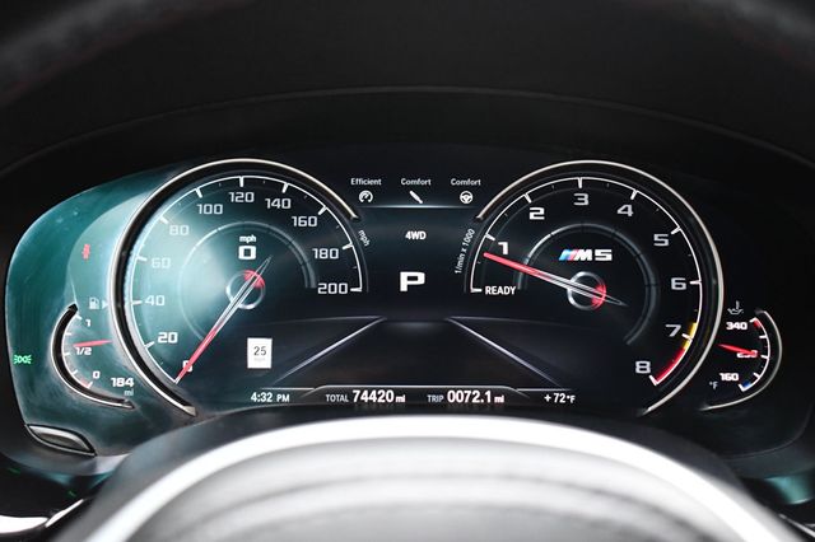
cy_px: 271
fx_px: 1041
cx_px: 408
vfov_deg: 29.2
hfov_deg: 42.8
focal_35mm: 46
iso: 3200
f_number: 4.2
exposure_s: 1/80
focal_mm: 31
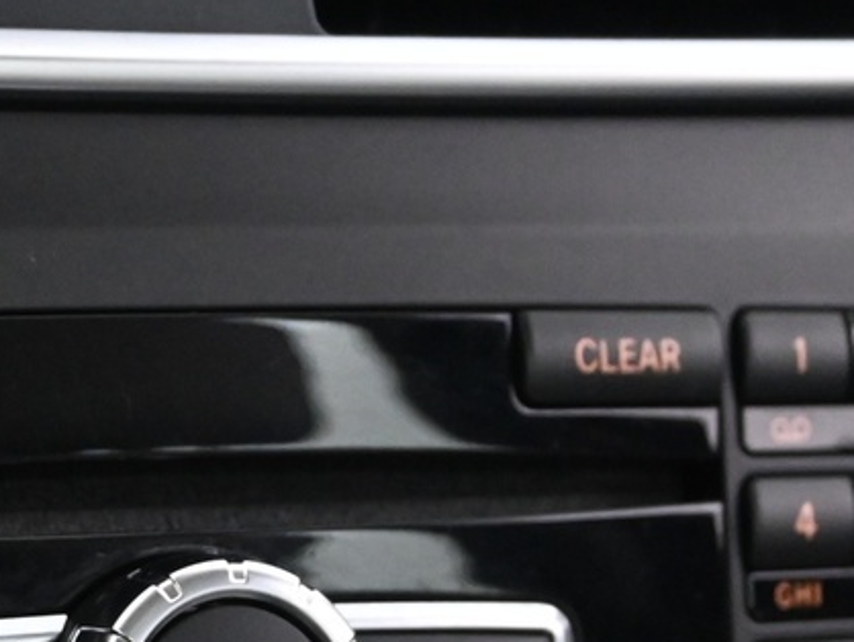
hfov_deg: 14.1
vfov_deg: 10.7
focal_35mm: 137
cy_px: 726
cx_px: -57
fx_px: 3377
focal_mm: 24.5
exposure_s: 1/25
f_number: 4.2
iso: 2500
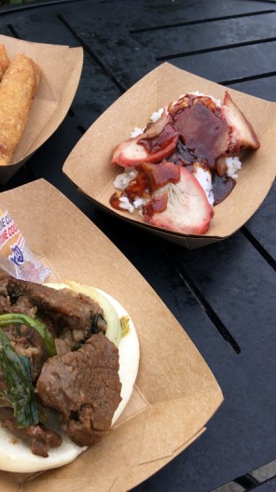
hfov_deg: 32.2
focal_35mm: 36
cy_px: 242
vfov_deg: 55.3
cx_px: 67
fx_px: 469
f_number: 2.2
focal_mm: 4.15
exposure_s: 1/129
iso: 25
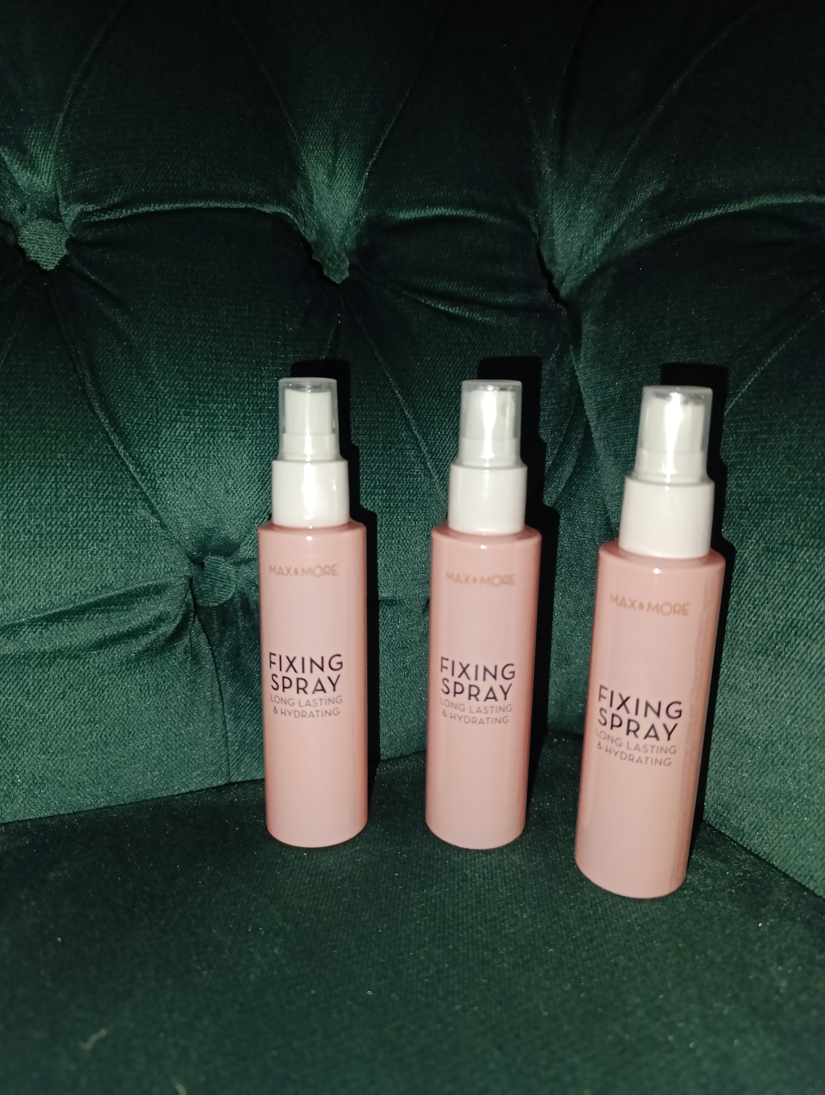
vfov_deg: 73.8
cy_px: 548
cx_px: 412
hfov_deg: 59.0
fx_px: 729
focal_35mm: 23
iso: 400
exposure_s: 1/100
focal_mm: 6.14
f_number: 1.6
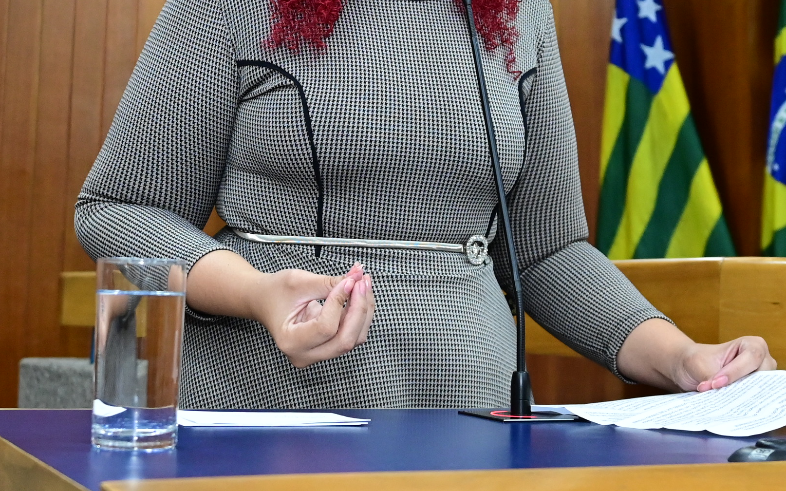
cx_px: 324
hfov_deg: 30.6
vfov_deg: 19.2
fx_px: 1435
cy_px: 103
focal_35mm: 67
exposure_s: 1/125
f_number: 3.5
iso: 2500
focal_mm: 24
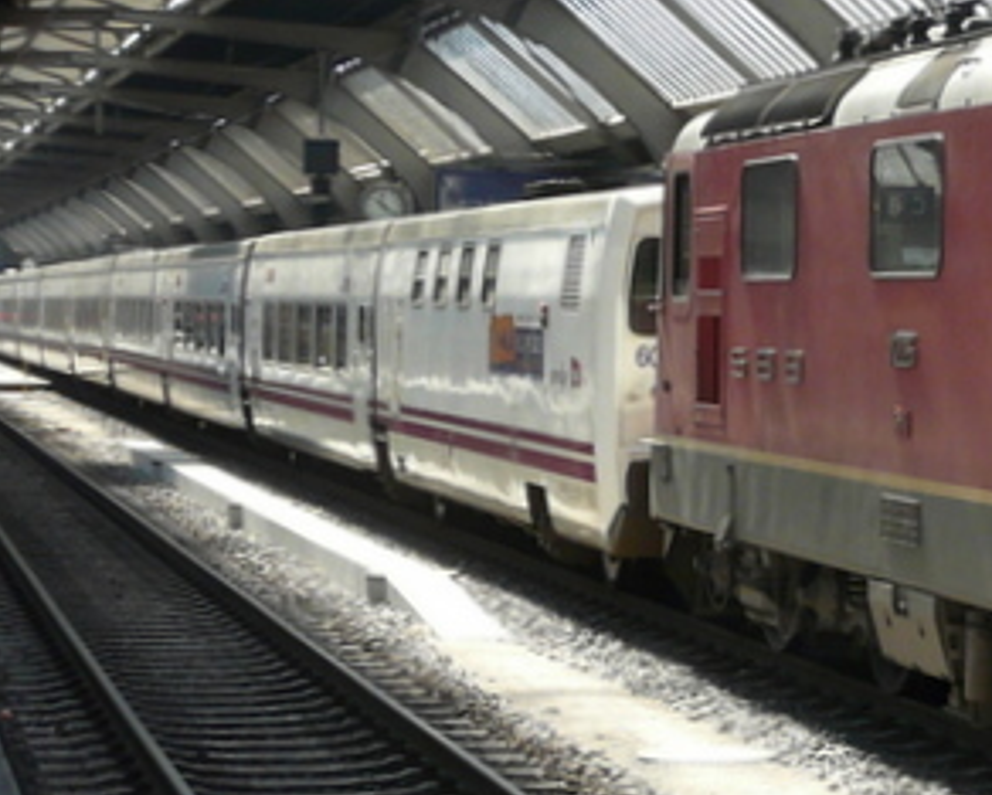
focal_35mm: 117
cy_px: 374
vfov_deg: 13.2
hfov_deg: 15.5
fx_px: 3437
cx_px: 1339
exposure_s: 1/100
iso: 100
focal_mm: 5.8
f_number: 3.6
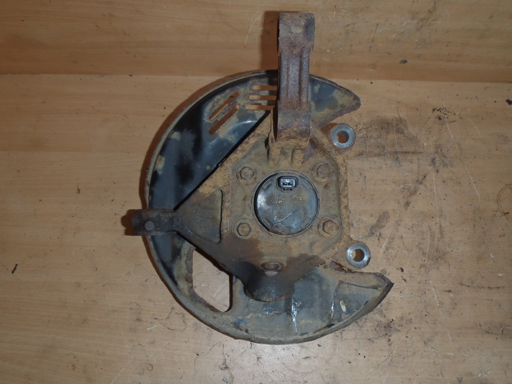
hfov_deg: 63.4
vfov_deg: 49.7
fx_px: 414
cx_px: 256
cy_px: 192
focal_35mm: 28
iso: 100
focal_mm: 5
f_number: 3.9
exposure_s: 1/30
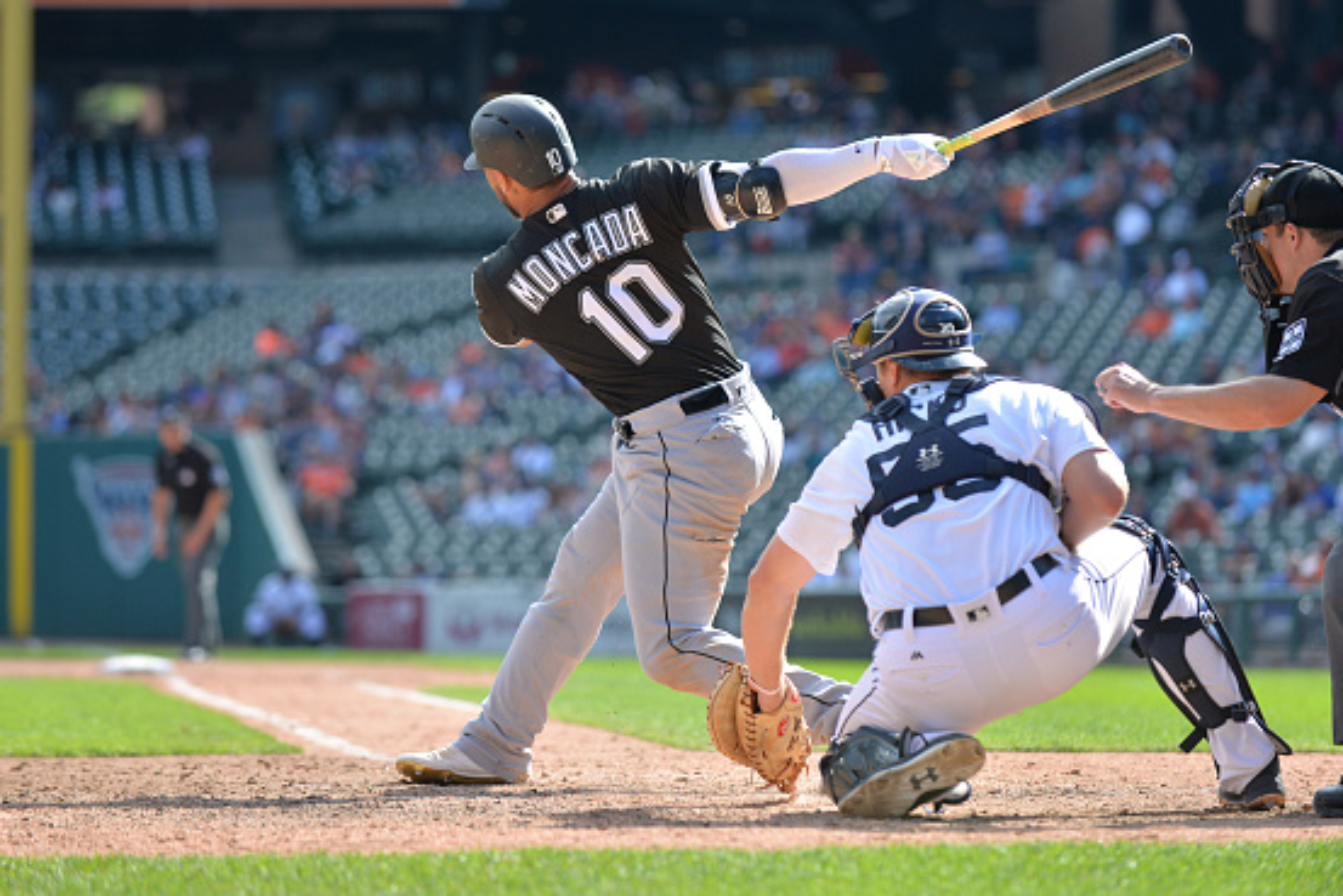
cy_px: 416
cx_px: 631
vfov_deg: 6.4
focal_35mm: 215
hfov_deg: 9.6
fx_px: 8022
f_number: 4
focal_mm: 200
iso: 640
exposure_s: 1/2500
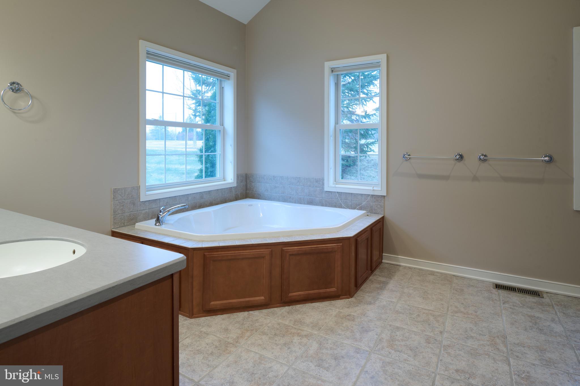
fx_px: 306
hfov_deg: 86.9
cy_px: 193
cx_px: 290
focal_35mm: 19
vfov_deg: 64.5
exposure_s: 1/1.3
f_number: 11
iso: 100
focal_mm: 19
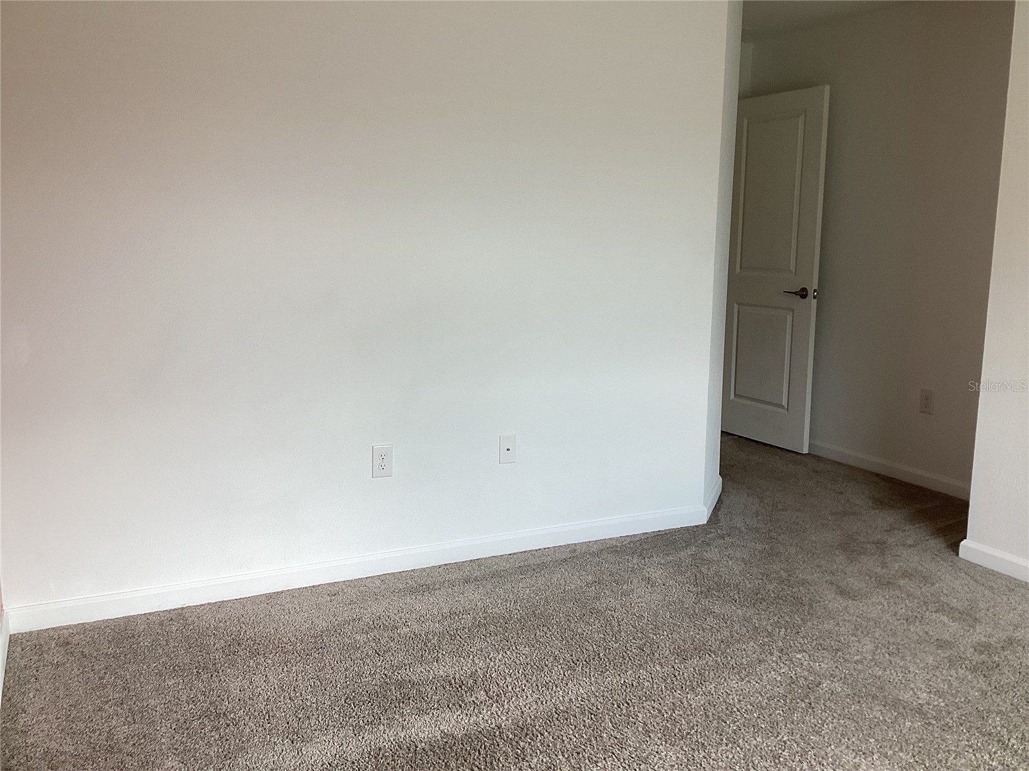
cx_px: 514
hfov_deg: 58.4
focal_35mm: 31
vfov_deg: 45.4
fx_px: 922
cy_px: 386
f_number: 2.4
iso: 80
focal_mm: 3.3
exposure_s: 1/120
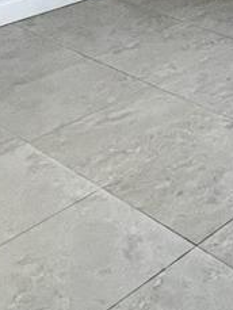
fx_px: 610
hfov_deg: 16.4
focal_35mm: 68
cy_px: -200
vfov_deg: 21.7
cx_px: 467
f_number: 1.8
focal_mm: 1.57
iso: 100
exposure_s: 1/120
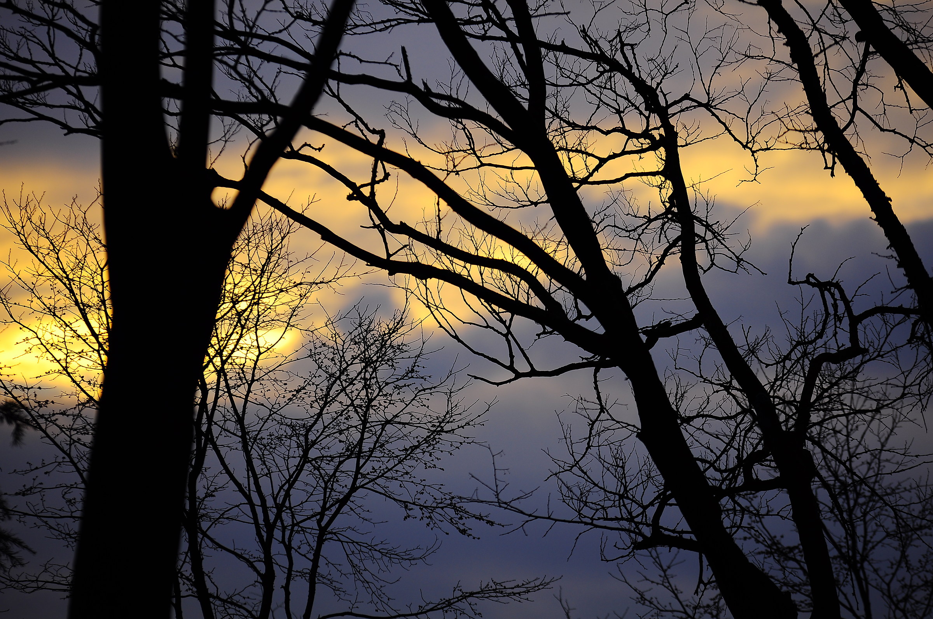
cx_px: 466
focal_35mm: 225
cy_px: 310
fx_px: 5824
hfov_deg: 9.2
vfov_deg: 6.1
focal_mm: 150
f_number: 2.8
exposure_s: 1/400
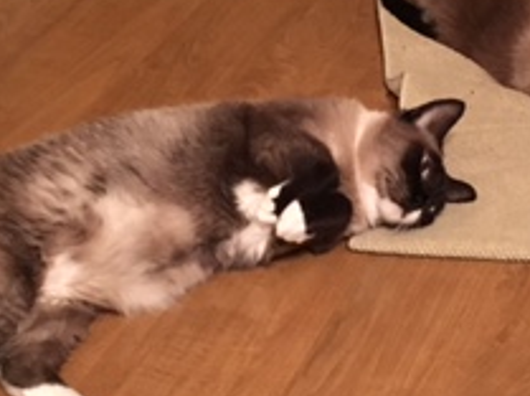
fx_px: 1360
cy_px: 206
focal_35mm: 89
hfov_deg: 21.8
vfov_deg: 16.5
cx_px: 416
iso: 500
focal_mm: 4.15
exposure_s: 1/15
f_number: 2.2
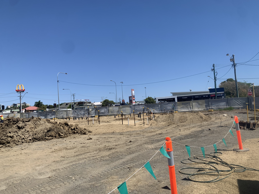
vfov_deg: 53.1
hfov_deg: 67.3
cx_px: 130
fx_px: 195
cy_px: 97
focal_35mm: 26
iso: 25
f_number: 1.8
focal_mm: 4.25
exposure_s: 1/2833
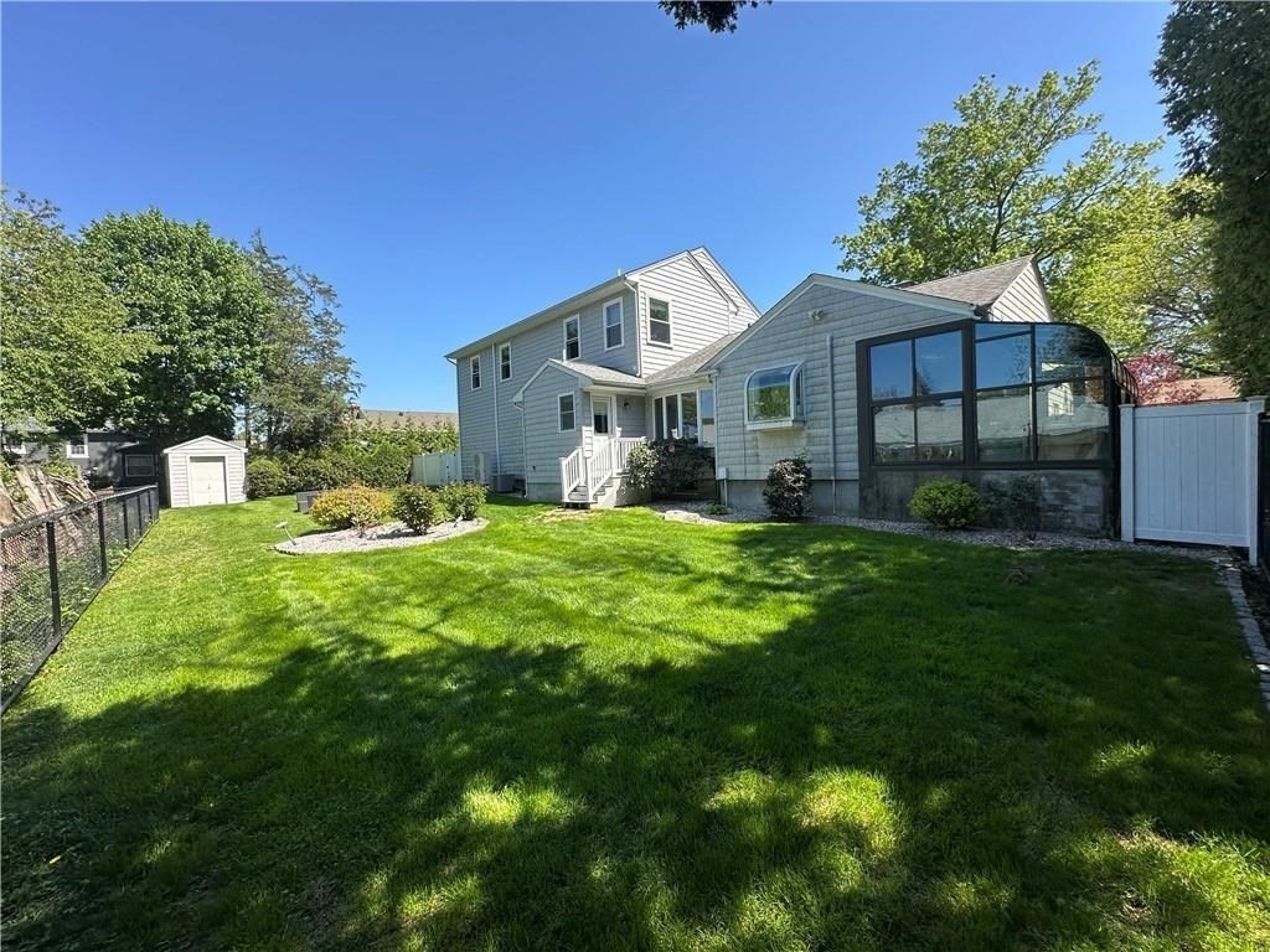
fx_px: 514
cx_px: 635
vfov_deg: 85.7
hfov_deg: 102.1
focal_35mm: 14
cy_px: 476
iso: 40
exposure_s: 1/940
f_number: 2.2
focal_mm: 2.22
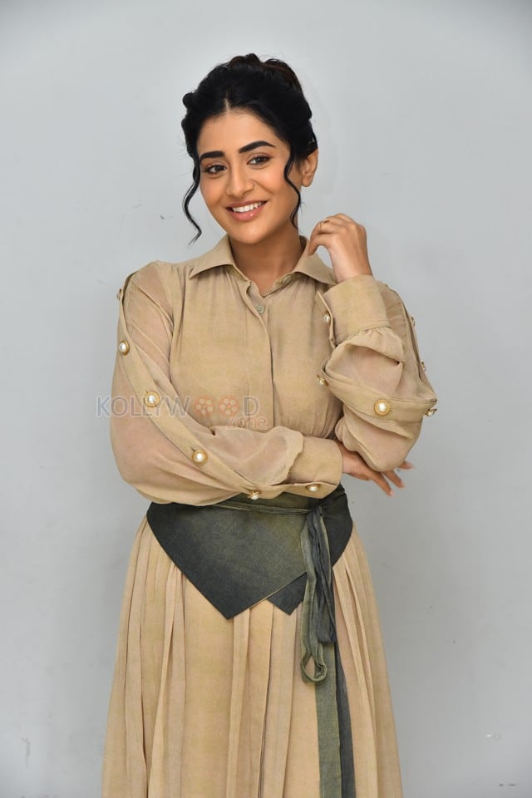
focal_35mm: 95
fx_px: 2106
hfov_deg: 14.4
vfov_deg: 21.5
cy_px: 399
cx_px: 266
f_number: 6.3
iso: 2000
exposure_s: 1/125
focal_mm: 95
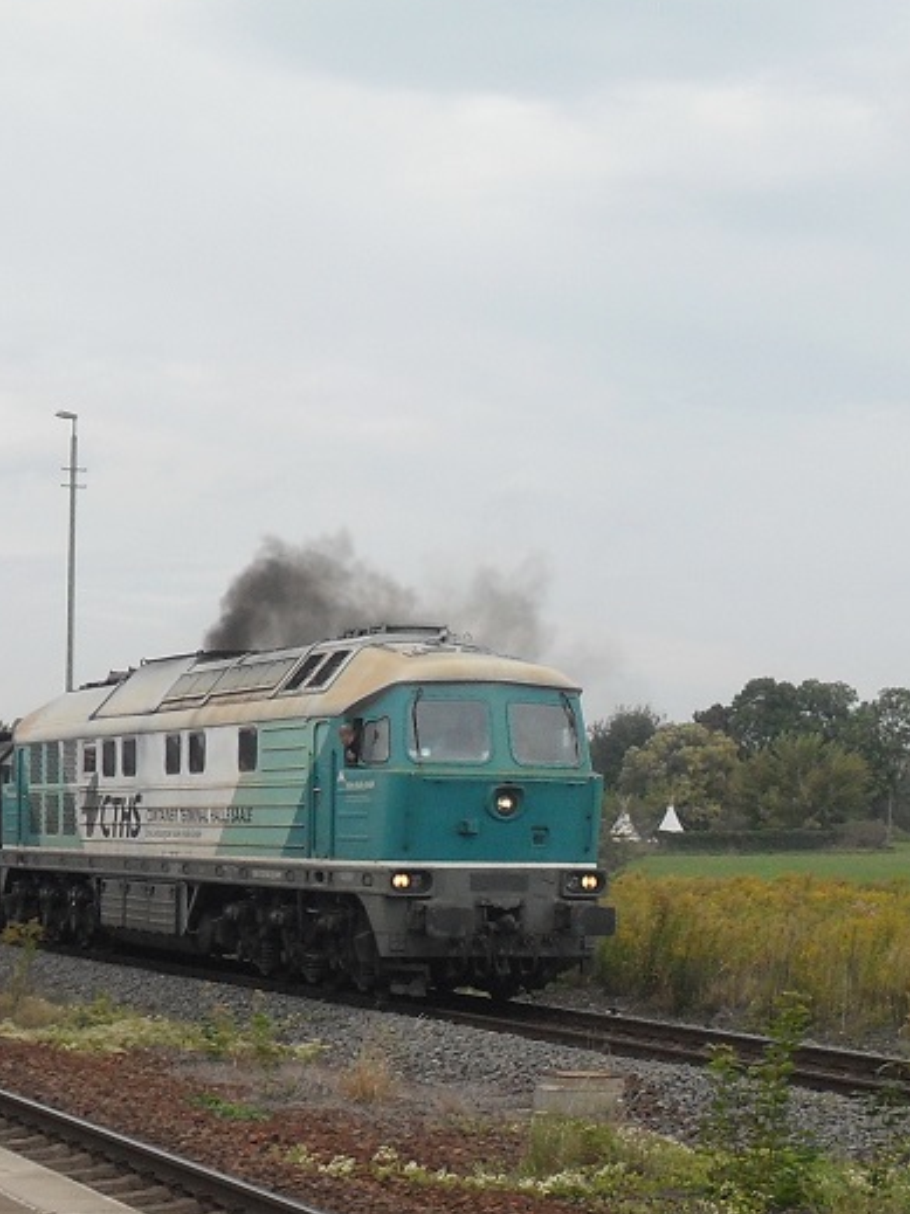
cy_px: 1018
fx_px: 2840
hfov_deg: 18.2
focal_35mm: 81
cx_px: 592
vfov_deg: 23.7
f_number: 8.9
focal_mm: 6.2
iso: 100
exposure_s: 1/90
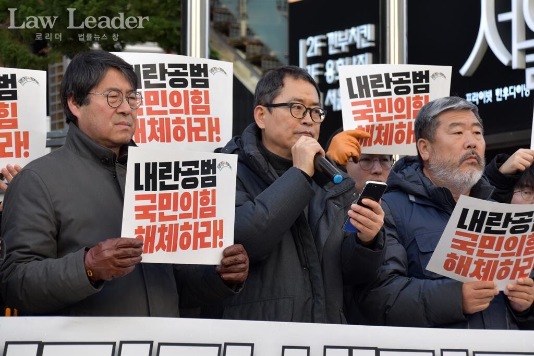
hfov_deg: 14.9
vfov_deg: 9.9
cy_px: 178
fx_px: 2047
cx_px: 267
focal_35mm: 138
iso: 400
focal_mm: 92
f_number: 7.1
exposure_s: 1/200
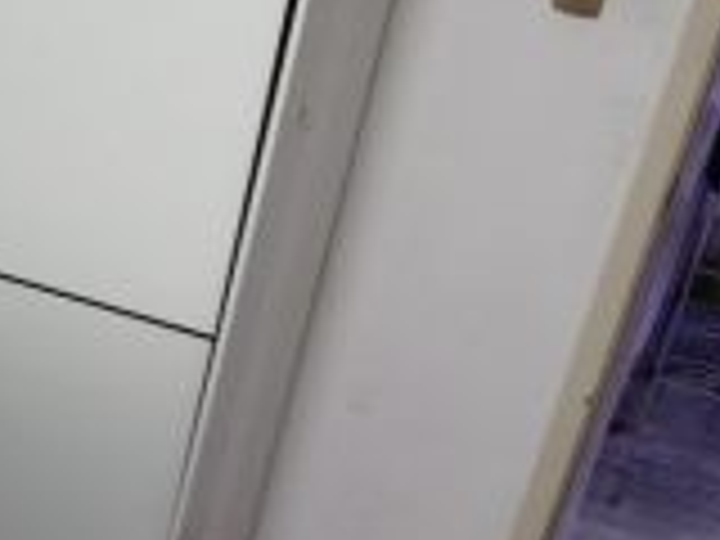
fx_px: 1872
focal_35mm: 90
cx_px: -122
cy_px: 976
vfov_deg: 14.4
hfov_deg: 20.5
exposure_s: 1/25
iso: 640
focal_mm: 4.4
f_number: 1.8
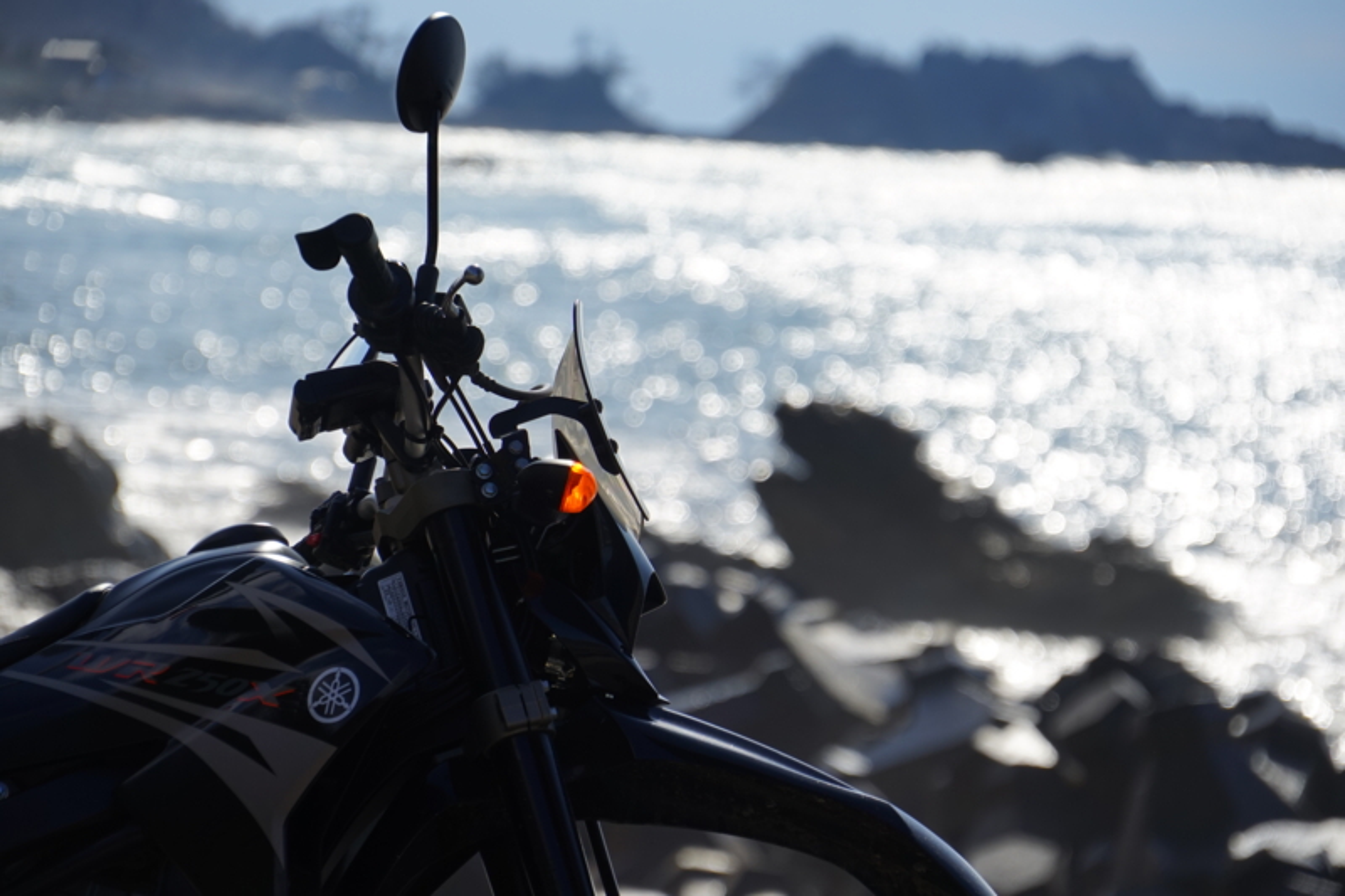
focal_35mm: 214
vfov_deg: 6.4
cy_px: 448
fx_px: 7993
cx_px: 672
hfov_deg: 9.6
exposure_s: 1/1000
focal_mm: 143
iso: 100
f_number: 5.6
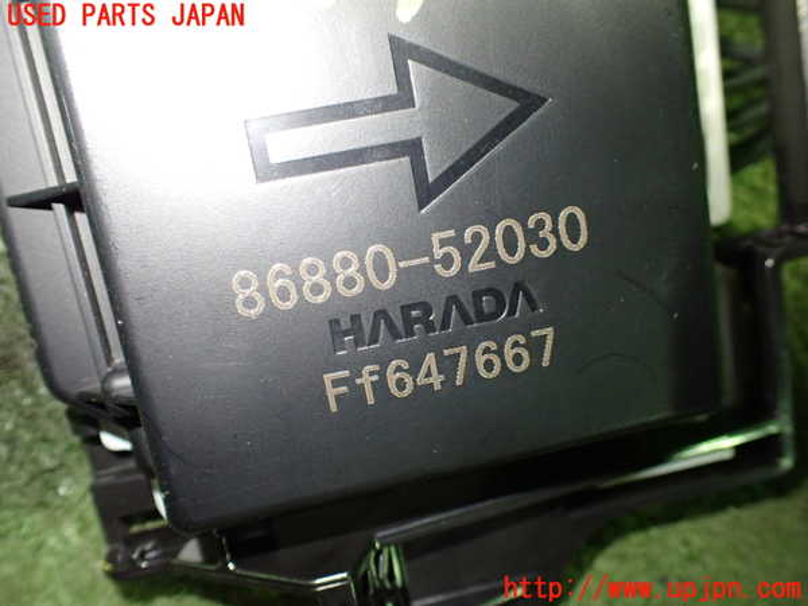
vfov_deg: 46.8
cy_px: 303
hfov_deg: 60.0
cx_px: 404
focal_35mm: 30
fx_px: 700
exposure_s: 1/80
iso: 800
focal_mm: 5.4
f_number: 2.3
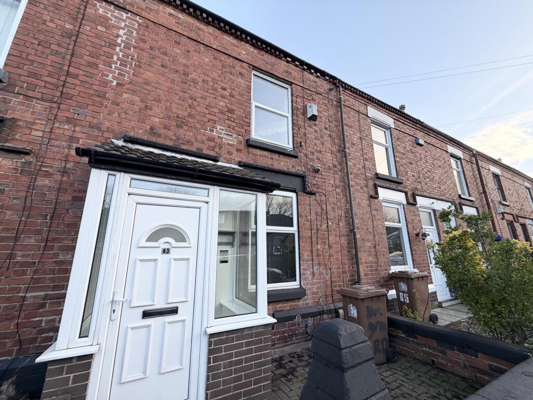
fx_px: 216
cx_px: 266
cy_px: 200
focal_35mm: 14
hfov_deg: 102.1
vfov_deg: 85.7
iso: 40
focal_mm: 2.22
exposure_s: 1/215
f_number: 2.2
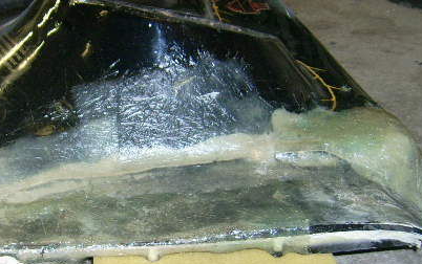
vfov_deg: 22.0
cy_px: 159
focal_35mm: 59
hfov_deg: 33.8
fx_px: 679
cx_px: 101
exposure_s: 1/60
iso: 100
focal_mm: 5.95
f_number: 2.8
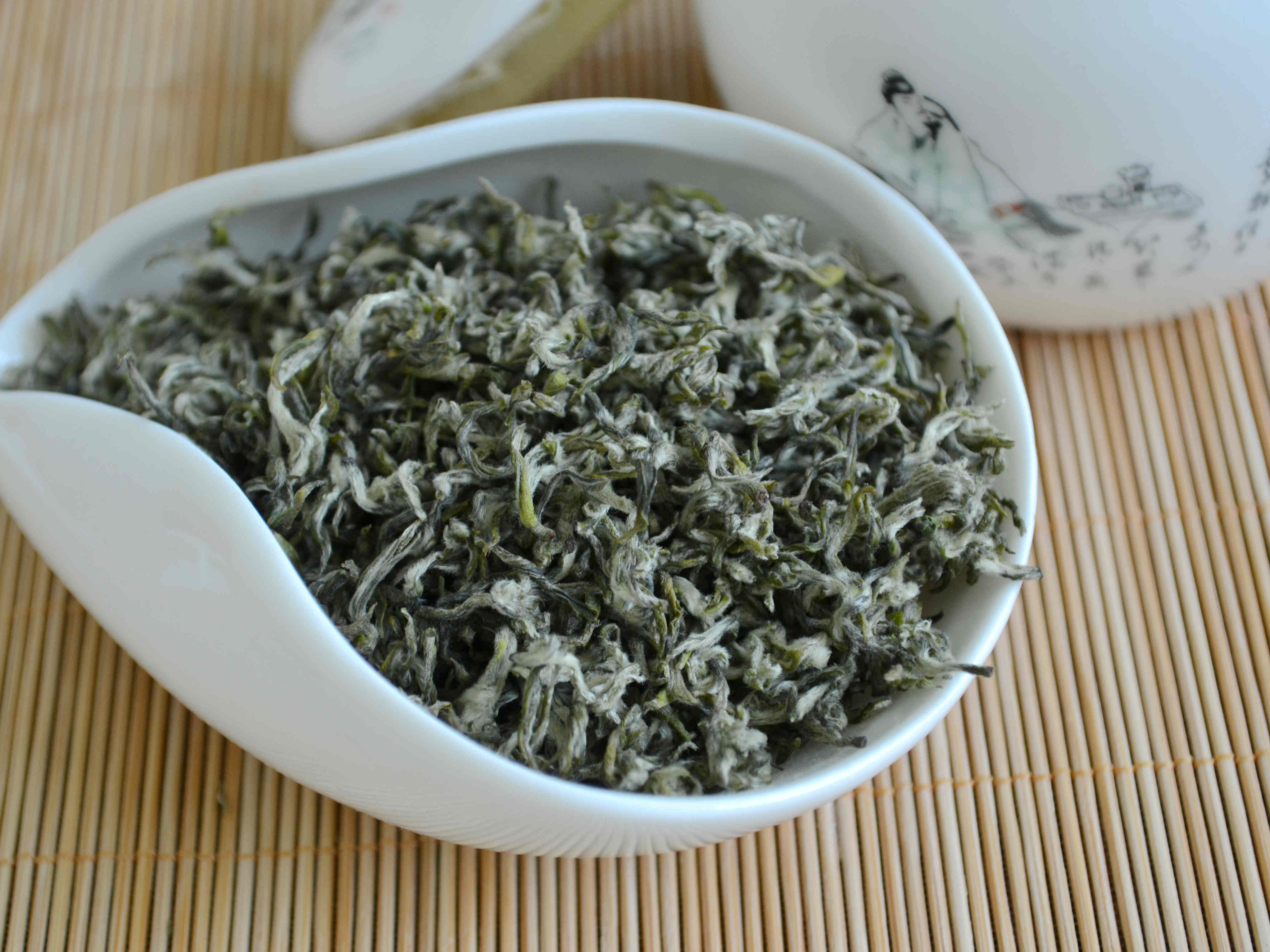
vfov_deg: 18.9
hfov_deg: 25.0
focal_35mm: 78
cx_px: 570
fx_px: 2862
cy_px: 476
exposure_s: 1/50
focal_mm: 48
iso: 400
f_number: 5.3
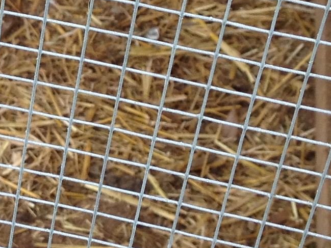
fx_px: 1683
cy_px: -22
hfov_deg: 10.9
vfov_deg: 8.4
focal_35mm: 176
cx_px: -135
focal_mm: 4.28
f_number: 2.4
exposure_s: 1/207
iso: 50
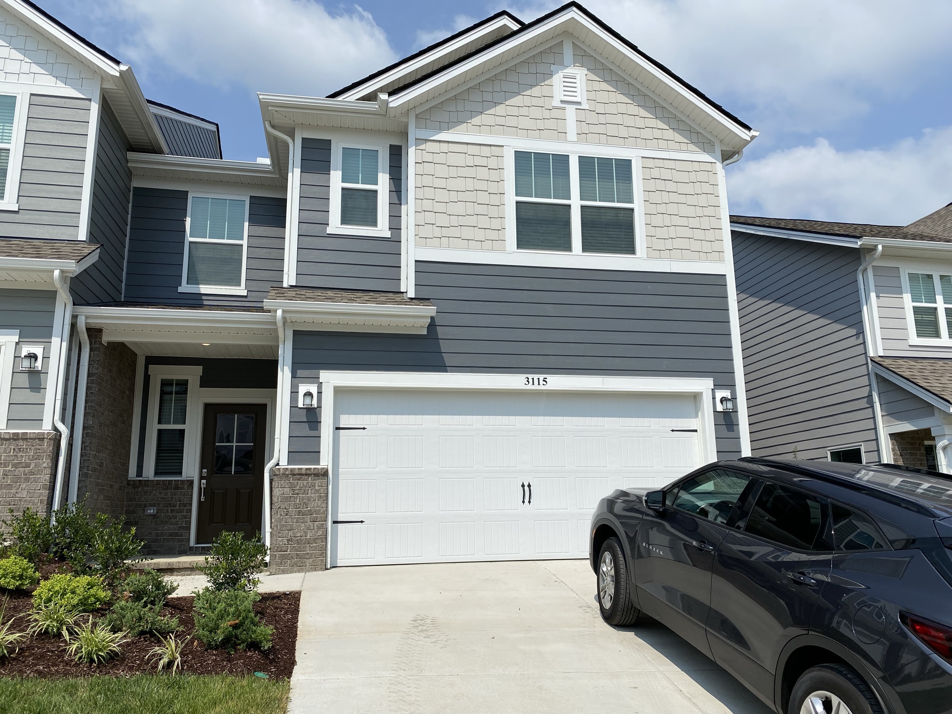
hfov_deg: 67.3
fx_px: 715
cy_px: 357
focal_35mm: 26
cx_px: 476
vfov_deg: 53.1
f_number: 1.8
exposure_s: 1/5495
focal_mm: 4.25
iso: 32
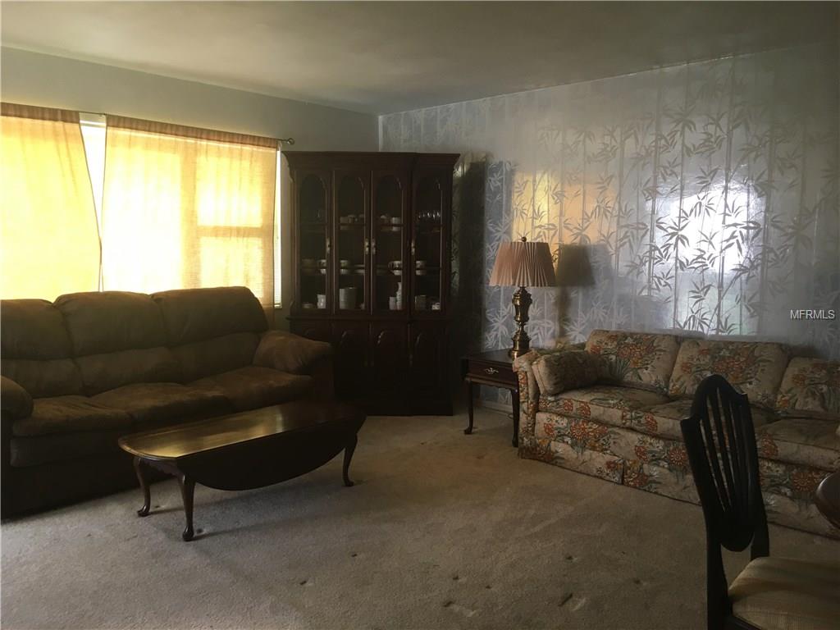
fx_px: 704
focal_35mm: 29
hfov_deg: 61.7
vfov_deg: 48.2
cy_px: 315
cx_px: 420
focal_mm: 4.15
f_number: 2.2
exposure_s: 1/30
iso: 40
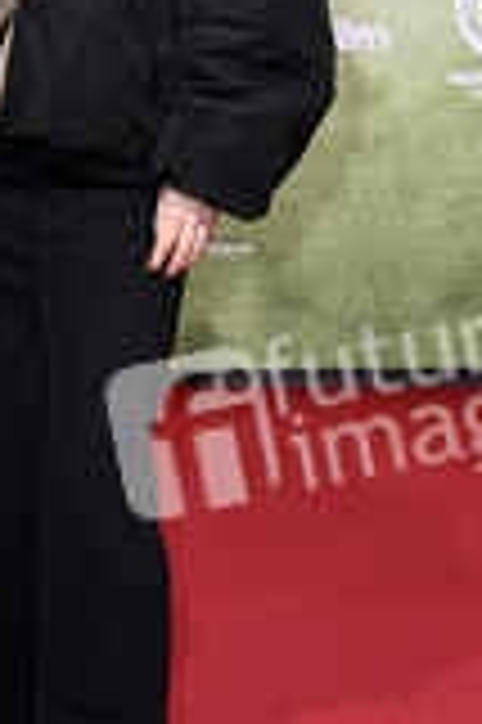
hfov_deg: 9.7
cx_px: -72
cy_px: 189
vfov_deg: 14.7
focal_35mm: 139
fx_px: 2797
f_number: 5.6
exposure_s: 1/250
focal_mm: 56
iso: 640
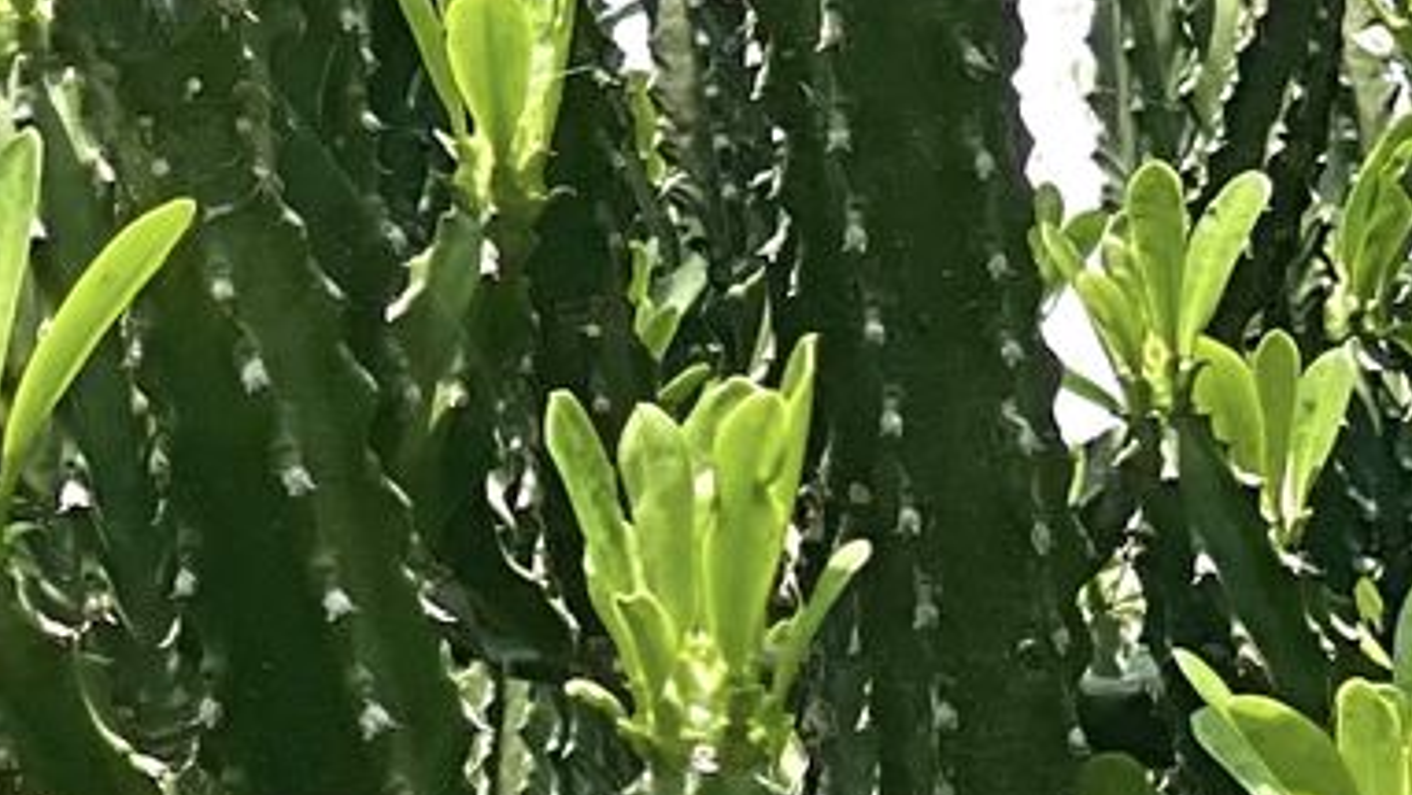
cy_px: -1989
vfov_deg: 3.2
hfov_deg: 5.7
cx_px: -359
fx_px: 14005
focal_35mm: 374
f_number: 2.2
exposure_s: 1/1043
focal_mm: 7.5
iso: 20
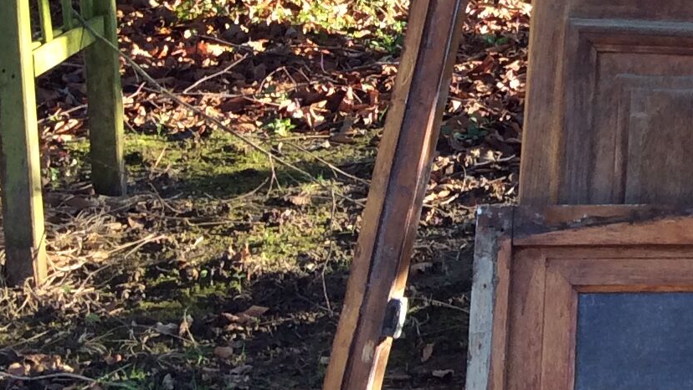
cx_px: 829
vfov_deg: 10.8
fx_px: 2003
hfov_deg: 18.6
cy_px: -130
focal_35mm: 109
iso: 32
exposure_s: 1/157
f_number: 2.4
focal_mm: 3.3
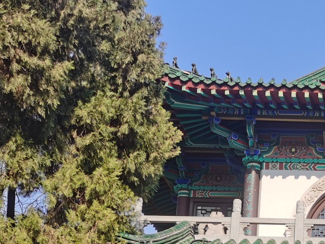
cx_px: 368
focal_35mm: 81
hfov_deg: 22.6
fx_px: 761
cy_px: 297
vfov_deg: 17.3
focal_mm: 5.58
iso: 50
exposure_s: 1/1667
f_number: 1.8
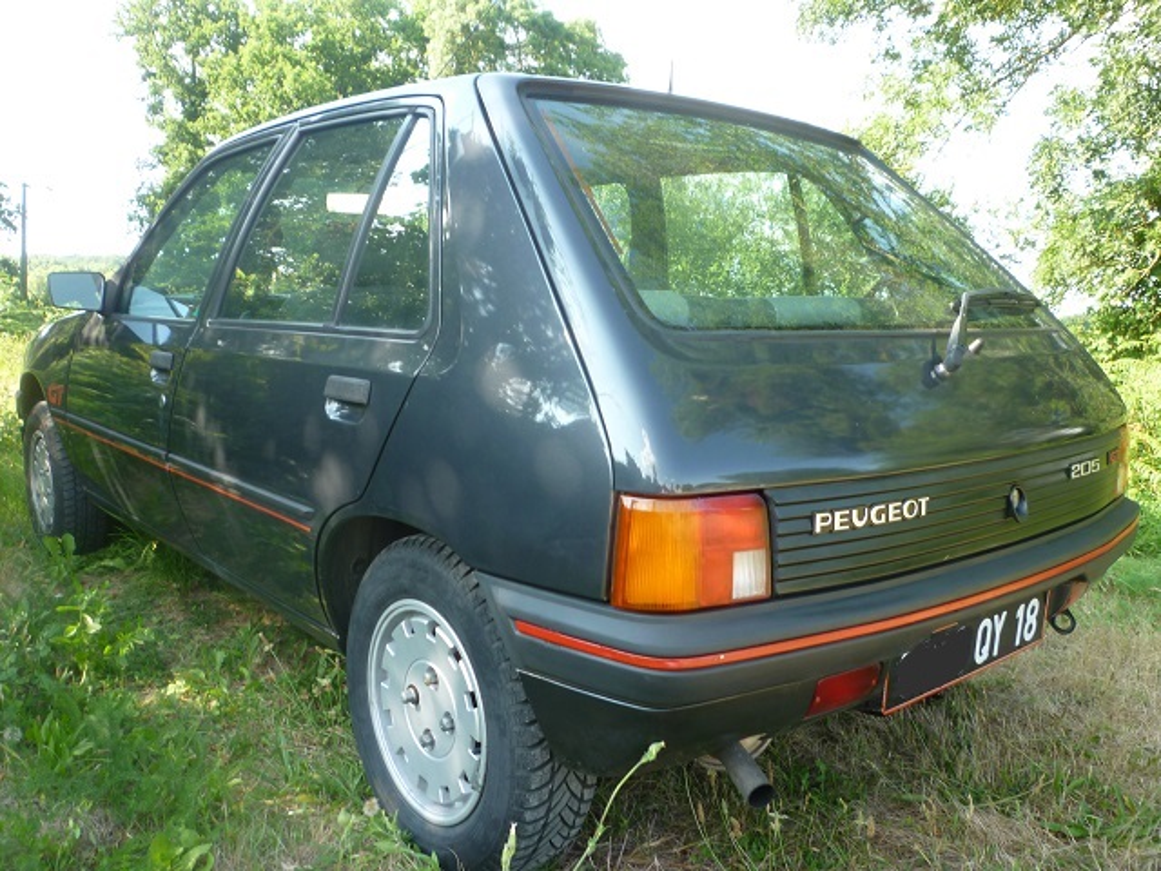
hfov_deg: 61.7
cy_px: 436
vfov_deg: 48.2
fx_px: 973
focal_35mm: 29
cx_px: 580
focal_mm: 5.2
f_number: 3.3
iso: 80
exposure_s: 1/60
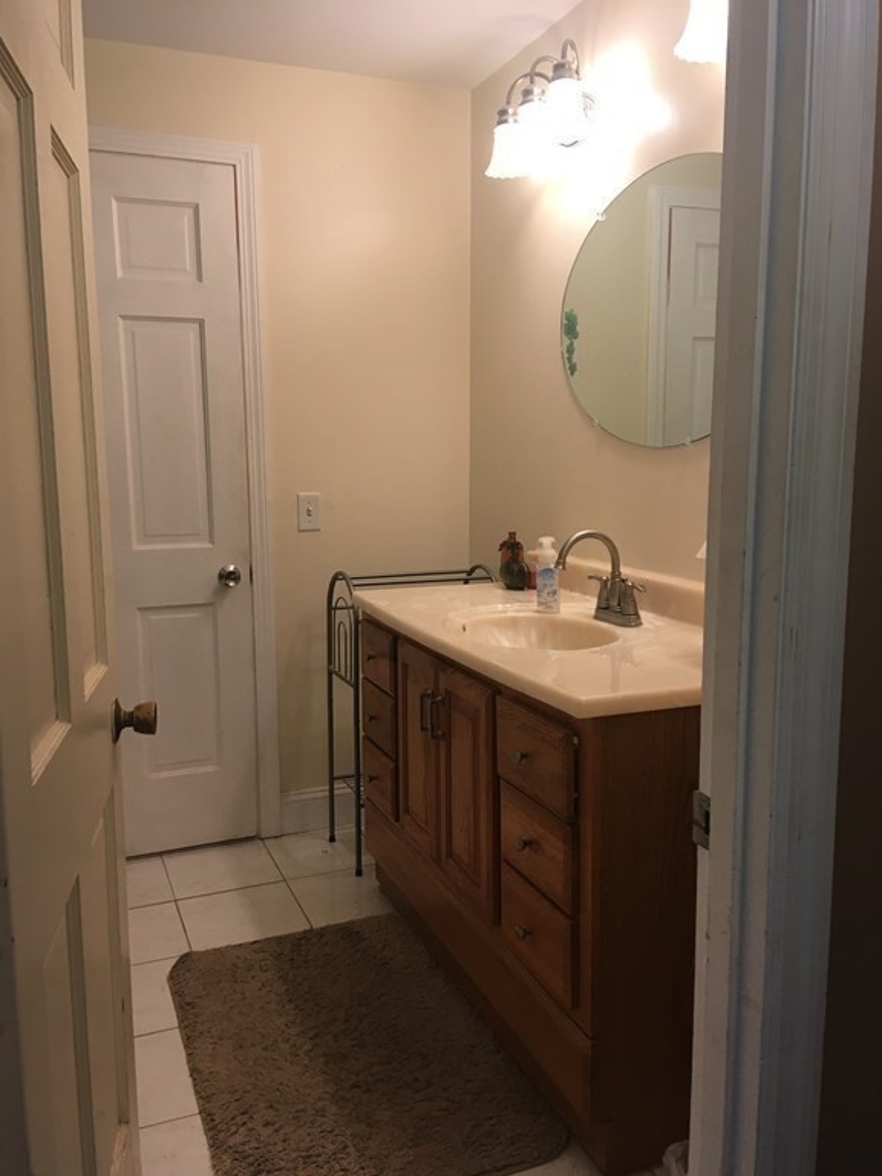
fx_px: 985
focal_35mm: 29
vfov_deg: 61.7
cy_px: 588
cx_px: 441
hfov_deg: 48.2
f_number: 2.2
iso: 64
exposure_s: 1/30
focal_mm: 4.15
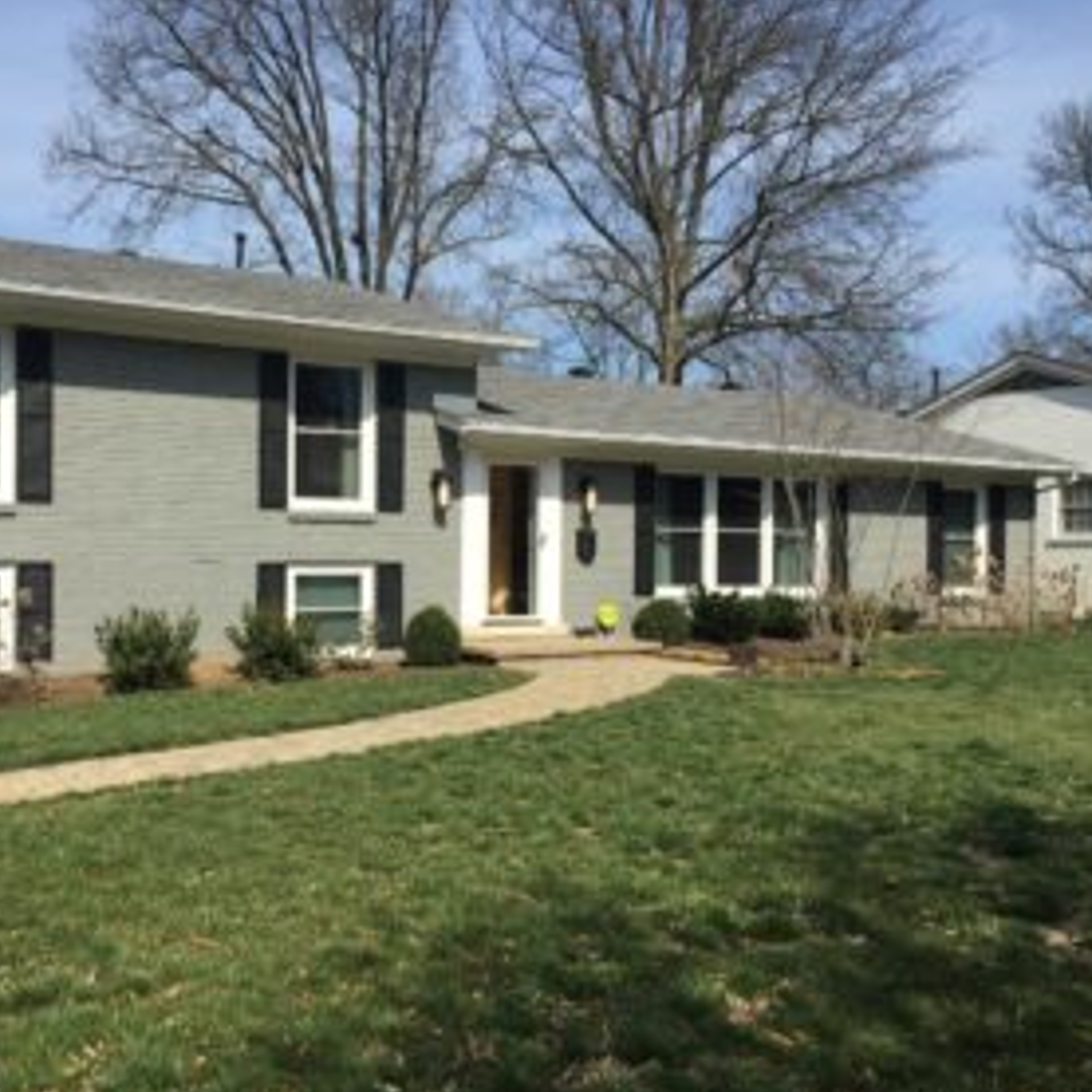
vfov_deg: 47.2
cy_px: 544
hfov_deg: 46.5
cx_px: 369
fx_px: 1249
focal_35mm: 35
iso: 32
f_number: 2.2
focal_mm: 4.15
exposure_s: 1/1980
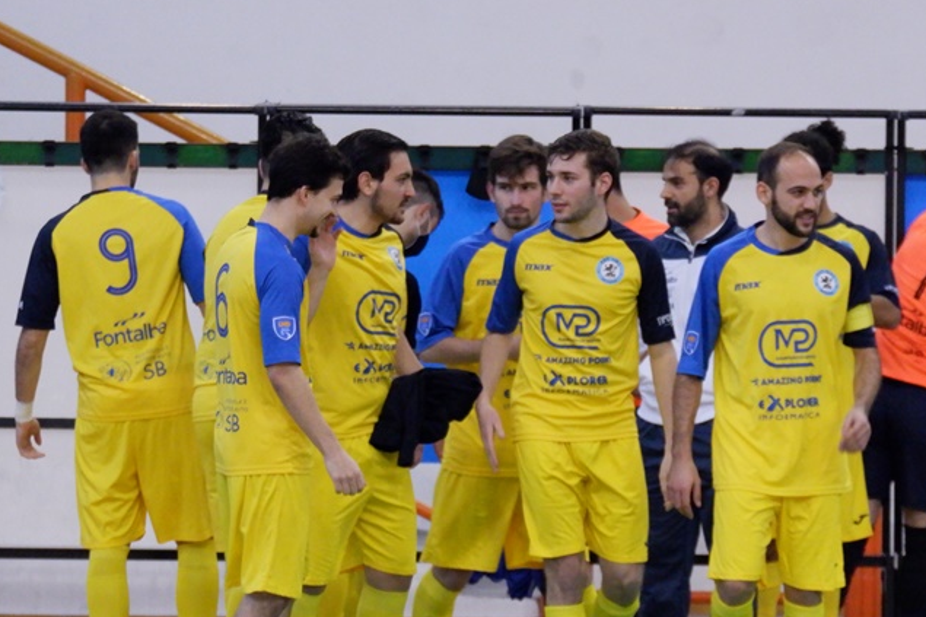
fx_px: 8923
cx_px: 481
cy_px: 441
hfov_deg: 5.9
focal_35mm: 347
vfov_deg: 4.0
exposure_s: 1/150
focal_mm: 143.9
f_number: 6
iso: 6400
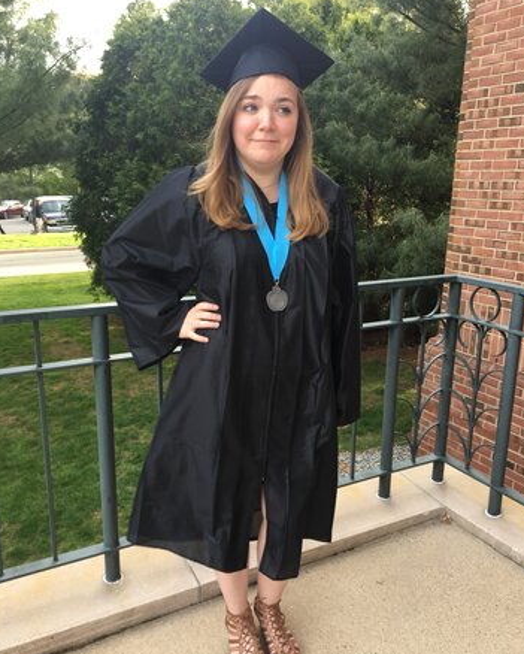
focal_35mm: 31
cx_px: 264
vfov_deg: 57.1
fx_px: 600
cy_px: 342
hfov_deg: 47.2
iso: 25
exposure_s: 1/60
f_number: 2.2
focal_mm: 4.15
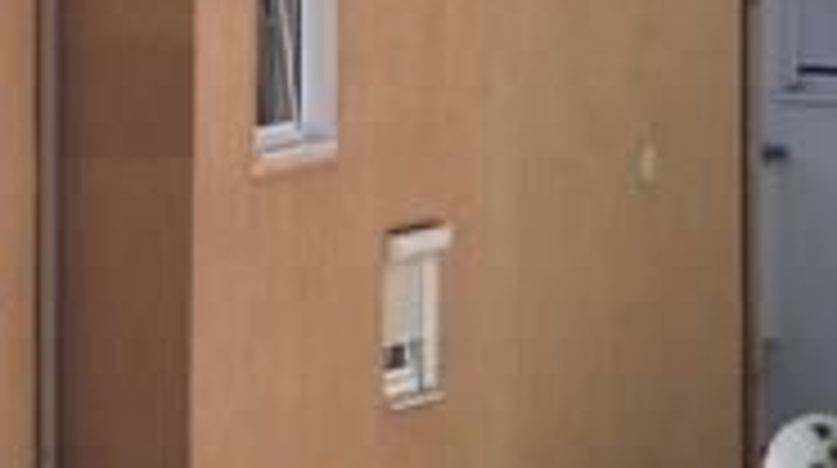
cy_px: -994
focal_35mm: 711
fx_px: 15757
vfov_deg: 1.7
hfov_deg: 3.0
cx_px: -274
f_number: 8
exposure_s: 1/500
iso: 125
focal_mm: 70
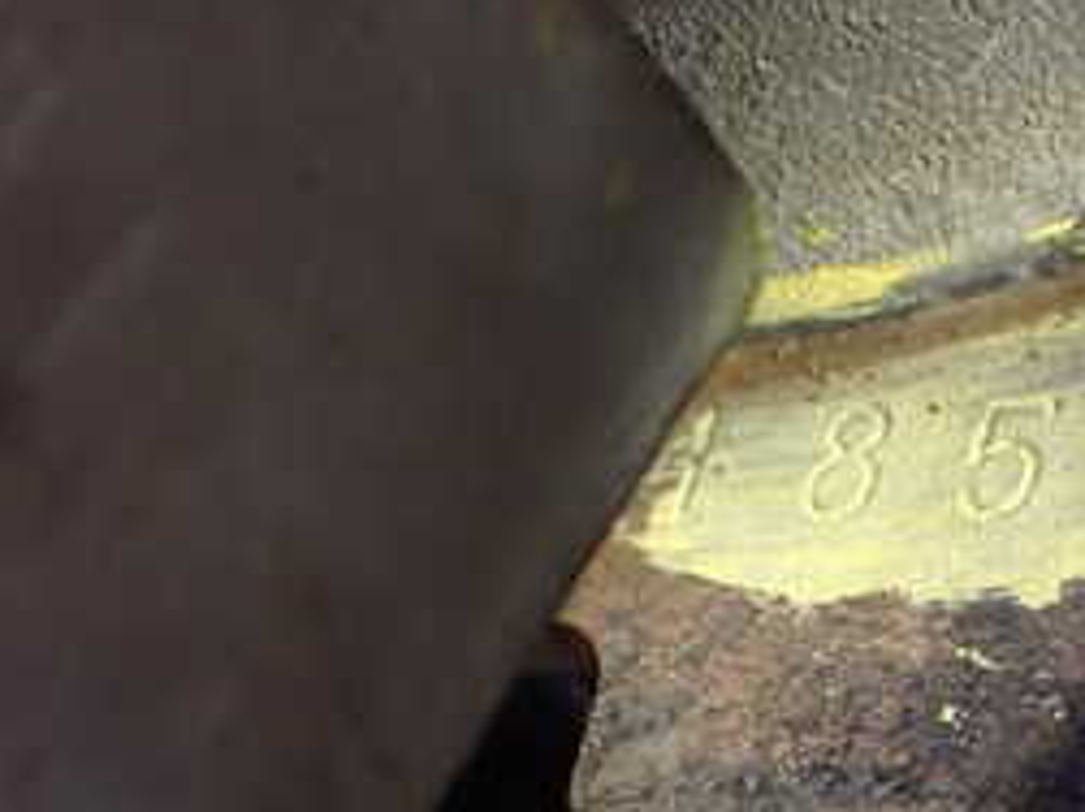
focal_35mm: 98
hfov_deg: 19.6
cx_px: 1003
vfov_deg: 15.0
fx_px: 3070
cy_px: 682
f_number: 2.8
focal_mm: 7.31
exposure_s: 1/125
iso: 800
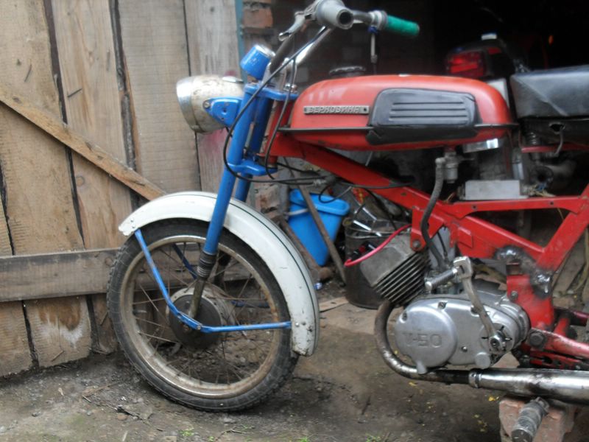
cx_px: 294
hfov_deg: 49.0
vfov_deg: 37.7
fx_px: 647
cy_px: 221
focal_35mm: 38
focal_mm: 6.3
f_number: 2.8
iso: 80
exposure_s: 1/90
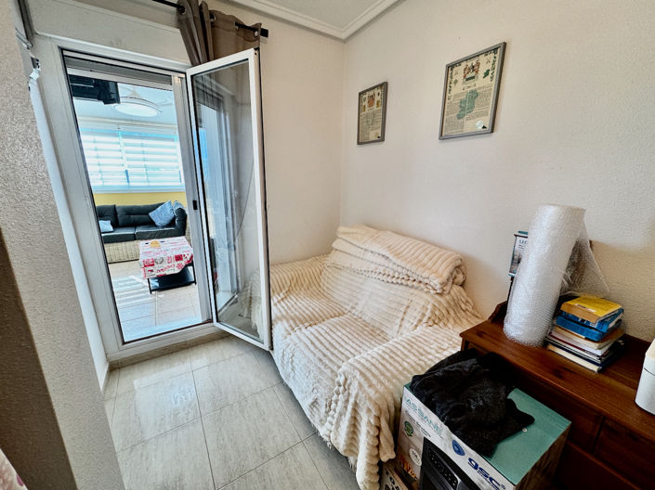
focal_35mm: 14
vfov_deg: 85.6
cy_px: 245
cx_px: 328
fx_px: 265
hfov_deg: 102.1
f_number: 2.2
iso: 100
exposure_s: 1/100
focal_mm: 2.22
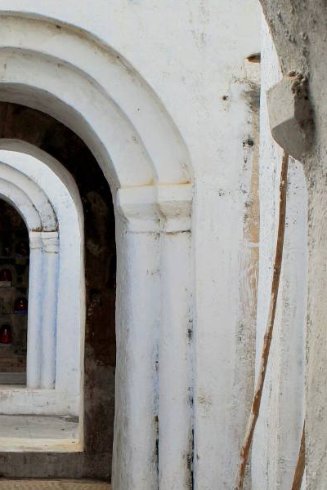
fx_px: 1526
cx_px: -63
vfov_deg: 18.2
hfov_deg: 12.0
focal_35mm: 112
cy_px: 359
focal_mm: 35
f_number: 6.3
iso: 100
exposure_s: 1/200
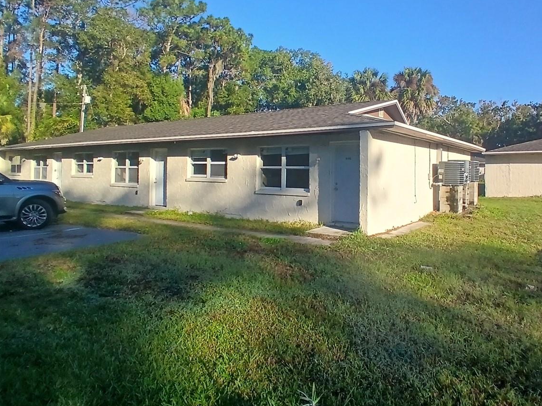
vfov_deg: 56.3
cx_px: 327
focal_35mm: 24
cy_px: 160
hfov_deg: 70.8
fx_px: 376
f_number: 2.2
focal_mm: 1.4
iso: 50
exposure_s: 1/714
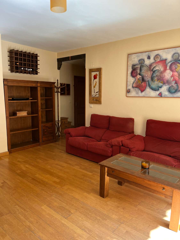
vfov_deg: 67.3
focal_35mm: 26
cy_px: 120
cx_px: 90
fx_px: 180
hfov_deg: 53.1
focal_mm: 5.1
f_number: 1.6
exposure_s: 1/121
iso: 50
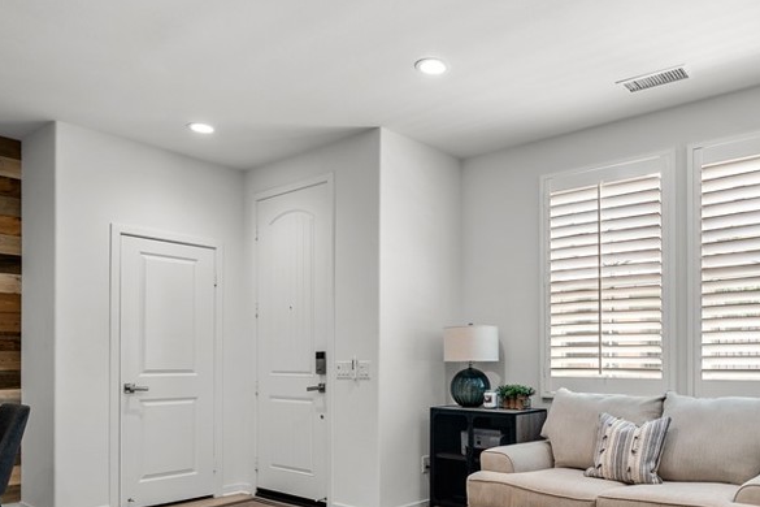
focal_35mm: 28
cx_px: 494
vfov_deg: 44.9
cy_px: 378
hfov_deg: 64.1
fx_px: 591
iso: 250
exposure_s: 1/10
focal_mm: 16
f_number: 6.7
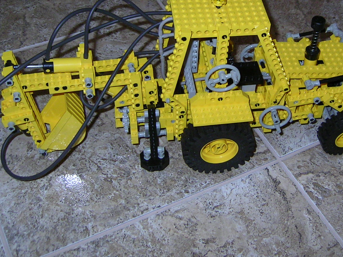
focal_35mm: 55
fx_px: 545
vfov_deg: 26.3
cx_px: 226
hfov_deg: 34.6
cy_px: 73
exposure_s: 1/30
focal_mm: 5.6
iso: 100
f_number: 2.8
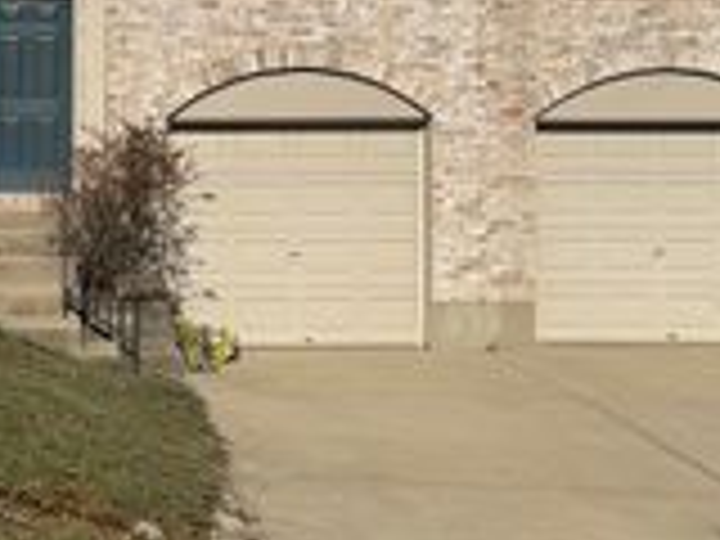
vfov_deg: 19.6
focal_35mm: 75
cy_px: 178
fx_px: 1560
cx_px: 135
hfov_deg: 25.5
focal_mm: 6.76
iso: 80
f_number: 1.78
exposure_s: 1/10417
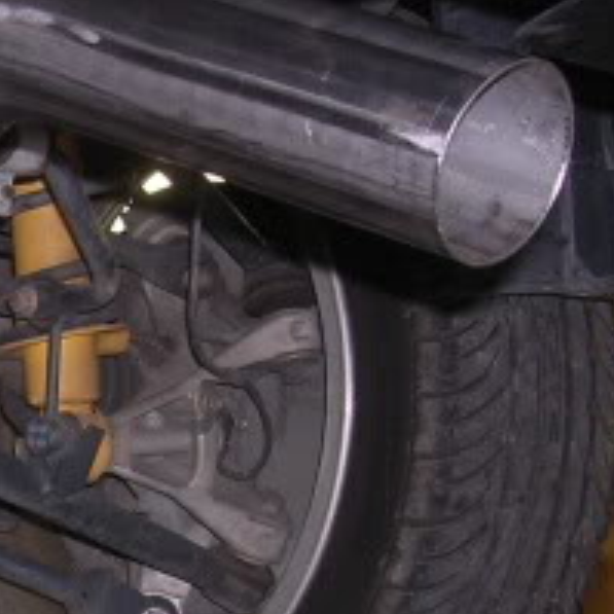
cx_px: -207
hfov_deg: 15.3
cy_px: 417
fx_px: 2167
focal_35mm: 108
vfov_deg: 16.1
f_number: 2.8
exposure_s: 1/60.1
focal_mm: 5.8
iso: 117
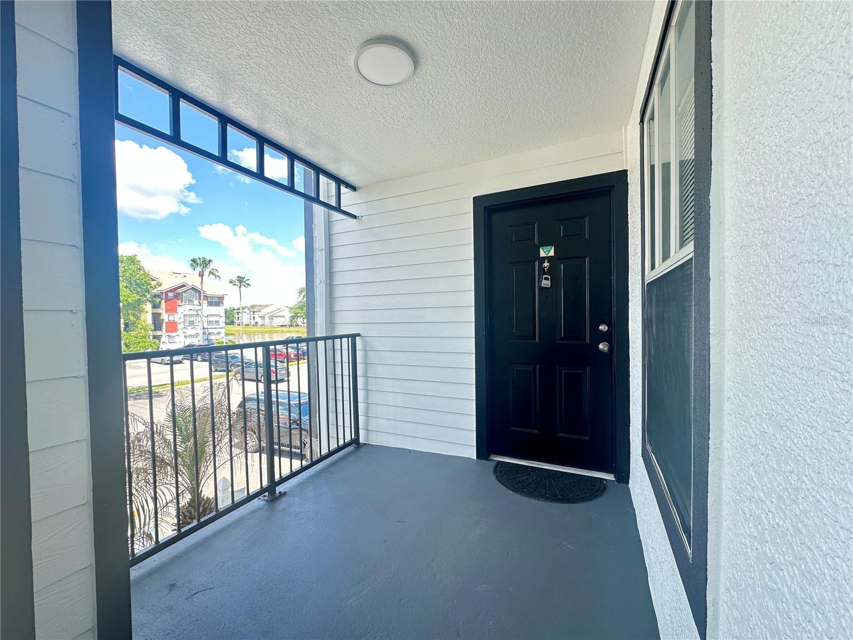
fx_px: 345
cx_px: 426
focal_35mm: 14
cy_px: 320
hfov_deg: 102.1
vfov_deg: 85.7
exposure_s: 1/148
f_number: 2.2
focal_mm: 2.22
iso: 40
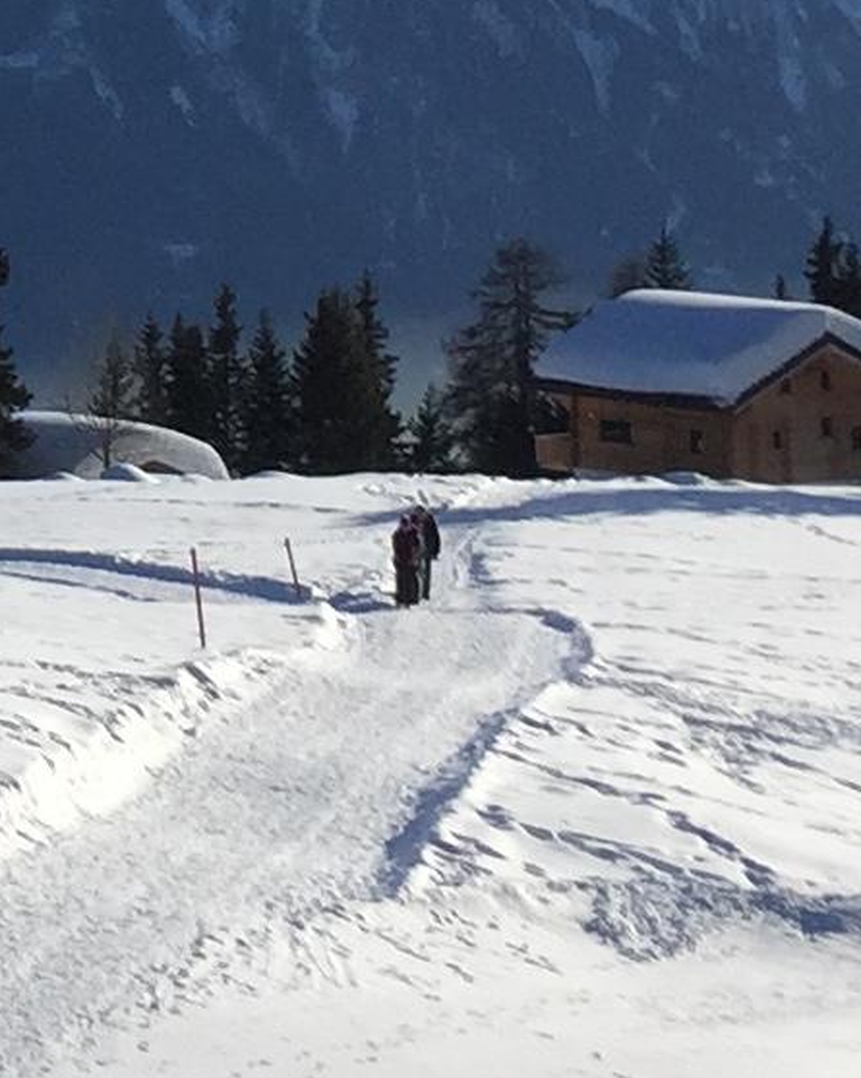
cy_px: -617
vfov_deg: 11.1
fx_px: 5292
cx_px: -1027
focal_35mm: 166
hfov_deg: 8.7
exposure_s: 1/3597
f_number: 2.2
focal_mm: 4.15
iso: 32
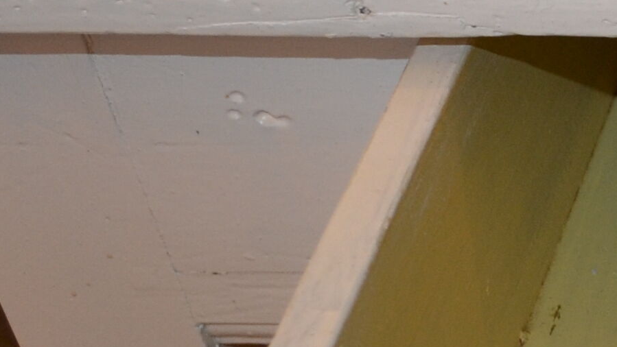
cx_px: 1426
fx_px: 2634
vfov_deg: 7.5
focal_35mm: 161
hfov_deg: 11.4
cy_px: 339
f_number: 3.8
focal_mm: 20
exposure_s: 1/60
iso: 400
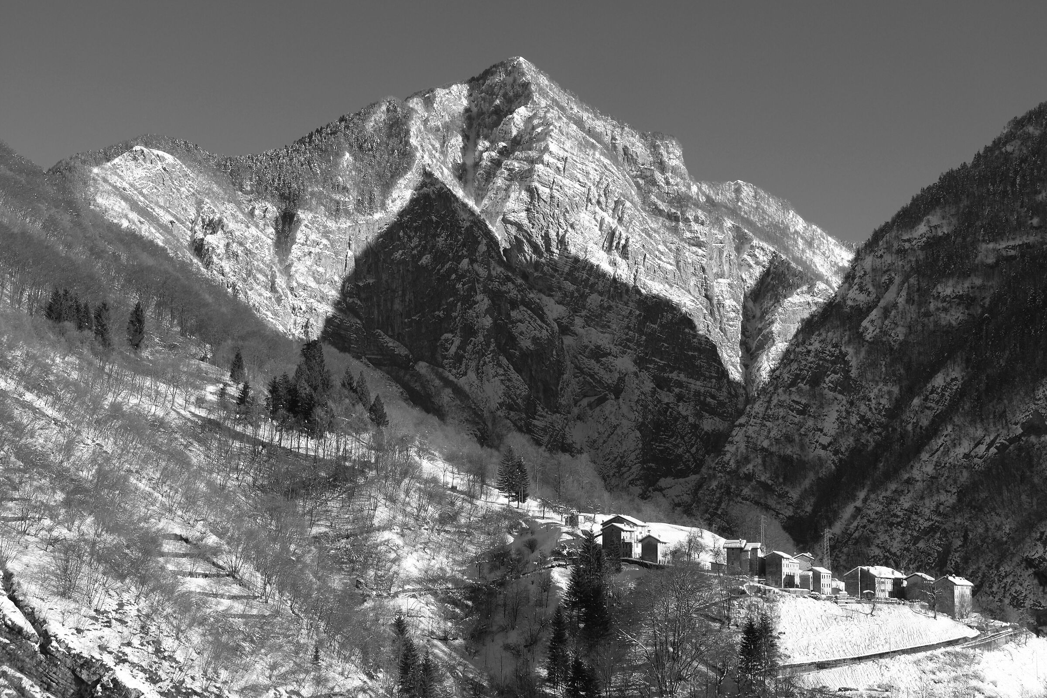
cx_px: 524
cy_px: 349
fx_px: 1890
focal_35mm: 65
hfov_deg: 31.0
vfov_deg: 20.9
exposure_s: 1/250
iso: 160
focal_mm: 43.4
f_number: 9
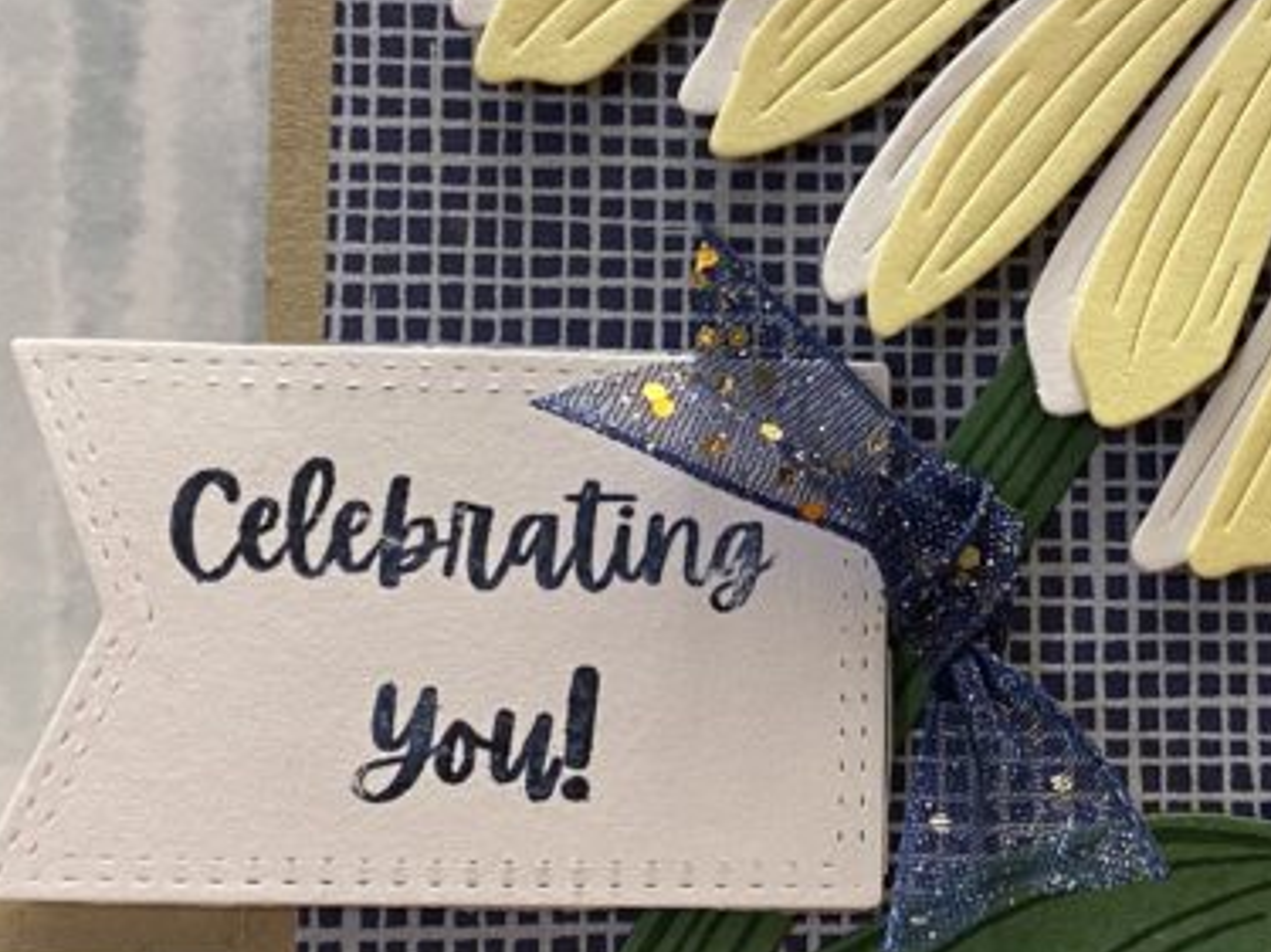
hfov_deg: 27.0
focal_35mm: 71
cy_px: 559
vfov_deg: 20.7
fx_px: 2606
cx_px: 959
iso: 80
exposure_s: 1/60
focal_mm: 4.25
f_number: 1.8
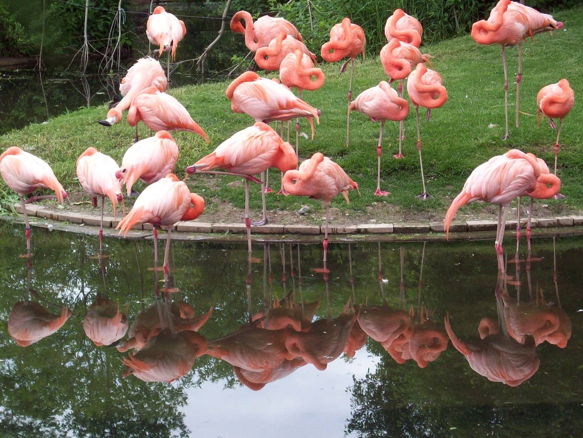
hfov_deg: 20.0
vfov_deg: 15.1
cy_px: 197
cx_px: 315
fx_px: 1651
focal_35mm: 98
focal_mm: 12.8
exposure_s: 1/316
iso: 80
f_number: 4.2
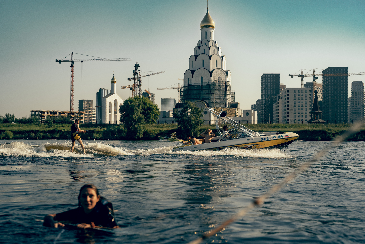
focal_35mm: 50
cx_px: 182
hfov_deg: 39.6
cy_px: 122
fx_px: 507
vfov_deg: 27.0
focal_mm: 50
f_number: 2.8
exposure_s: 1/500
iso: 100
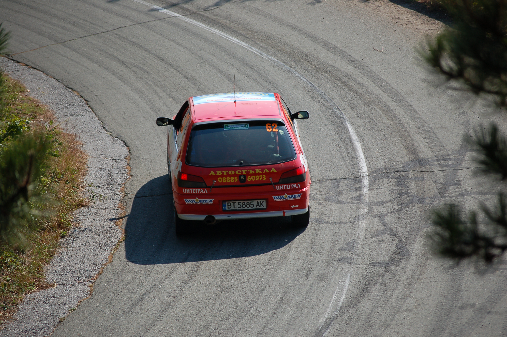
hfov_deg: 11.2
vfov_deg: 7.5
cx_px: 254
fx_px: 2575
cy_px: 168
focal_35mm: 183
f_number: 5
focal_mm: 122
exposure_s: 1/1250
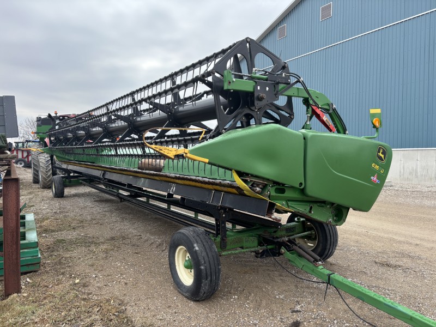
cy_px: 164
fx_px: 327
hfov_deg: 67.3
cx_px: 218
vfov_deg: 53.1
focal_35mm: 26
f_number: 1.6
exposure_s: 1/1233
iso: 50
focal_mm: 5.96
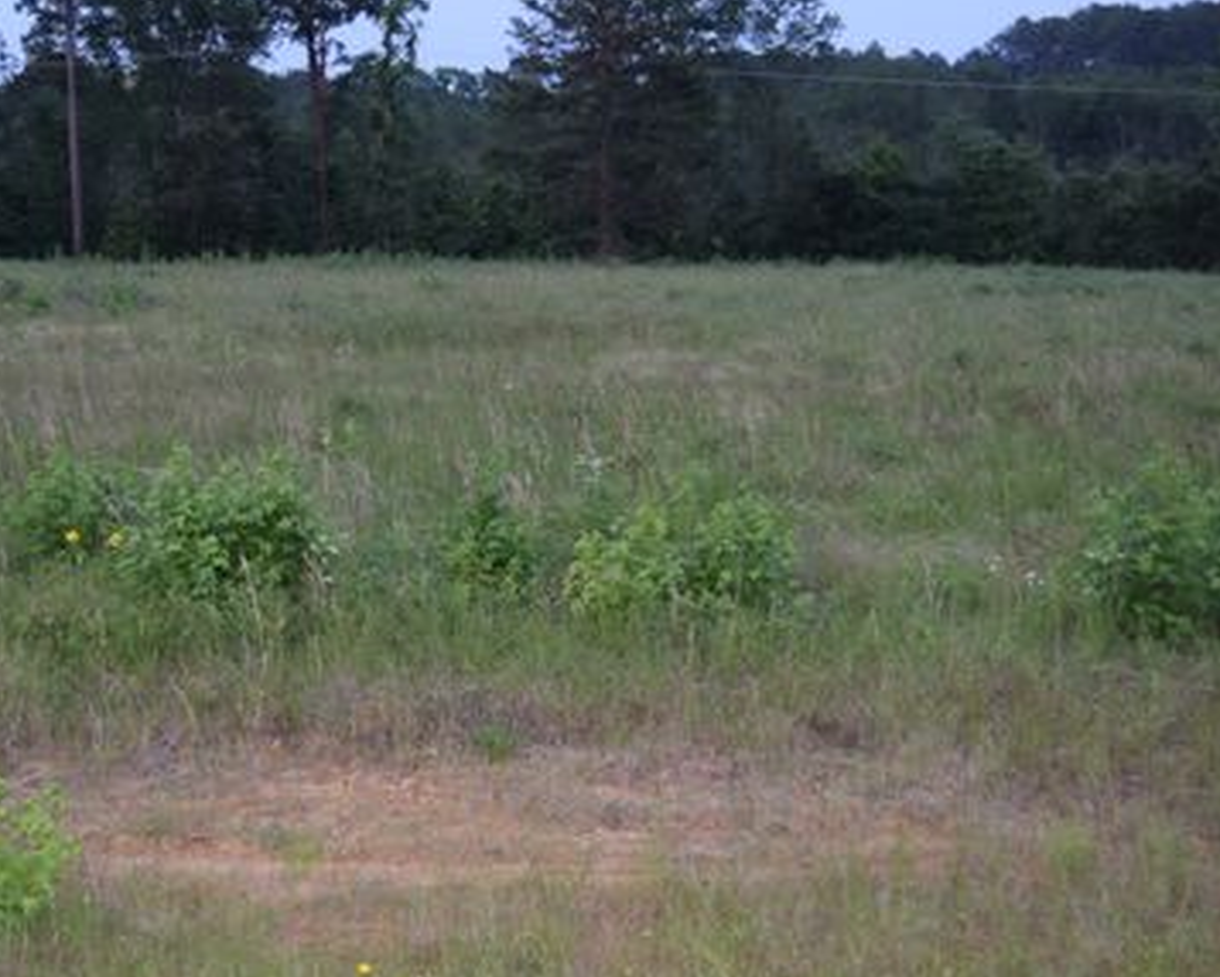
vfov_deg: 24.2
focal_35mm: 63
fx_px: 2276
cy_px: 494
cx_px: 444
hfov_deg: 29.9
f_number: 5
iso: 800
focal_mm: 32
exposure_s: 1/100
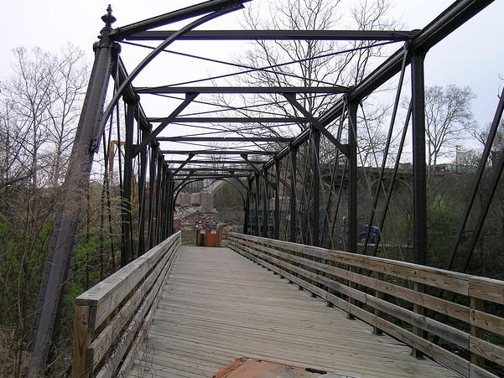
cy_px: 191
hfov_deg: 55.3
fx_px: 481
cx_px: 255
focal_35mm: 33
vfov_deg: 43.0
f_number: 3.3
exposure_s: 1/66.6
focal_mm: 6.5
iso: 50
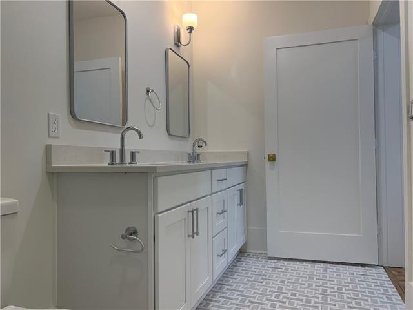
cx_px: 206
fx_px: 310
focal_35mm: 26
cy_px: 155
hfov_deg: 67.3
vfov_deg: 53.1
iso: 50
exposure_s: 1/120
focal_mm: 5.7
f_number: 1.5
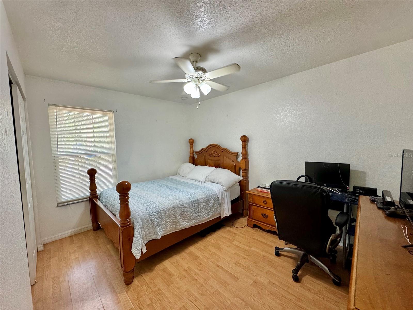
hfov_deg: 102.1
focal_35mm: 14
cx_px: 206
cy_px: 155
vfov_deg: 85.7
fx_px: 167
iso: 250
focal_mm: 2.22
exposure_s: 1/120
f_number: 2.2
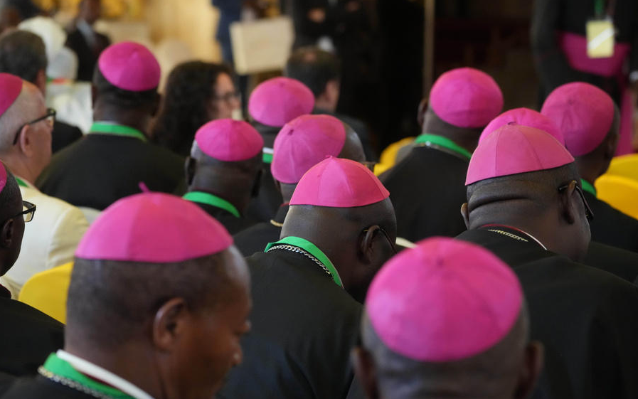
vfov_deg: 9.2
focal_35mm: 143
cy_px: 235
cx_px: 329
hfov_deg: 14.6
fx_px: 2487
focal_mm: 123
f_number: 5.6
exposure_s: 1/160
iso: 6400
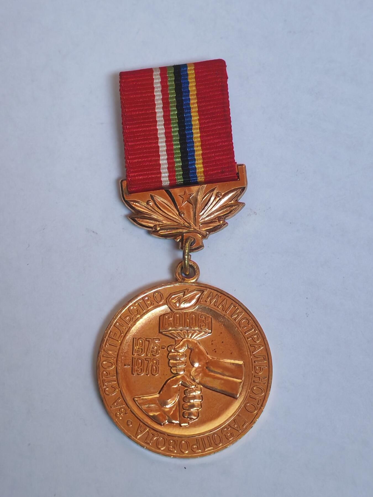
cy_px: 248
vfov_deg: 28.6
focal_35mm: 68
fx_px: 977
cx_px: 186
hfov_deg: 21.6
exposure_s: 1/33
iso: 1000
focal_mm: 5.52
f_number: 1.95
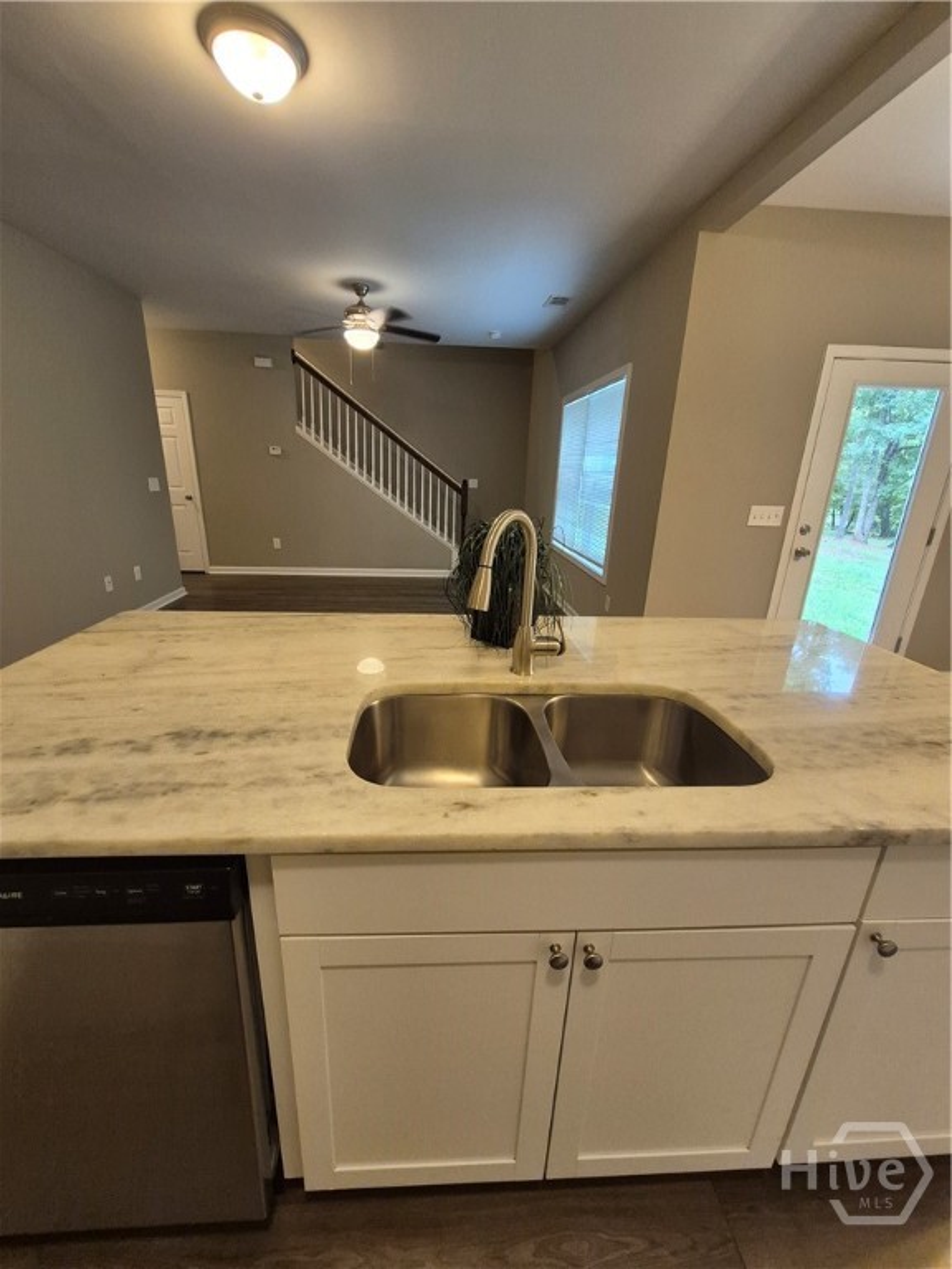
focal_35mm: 13
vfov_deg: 106.2
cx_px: 476
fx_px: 477
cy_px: 634
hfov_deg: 89.9
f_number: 2.2
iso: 250
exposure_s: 1/60
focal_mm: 1.74
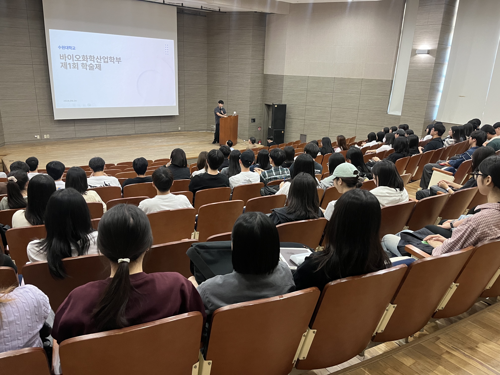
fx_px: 376
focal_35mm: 26
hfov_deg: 67.3
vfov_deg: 53.1
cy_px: 188
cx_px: 250
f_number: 1.6
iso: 500
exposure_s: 1/60
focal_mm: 5.1
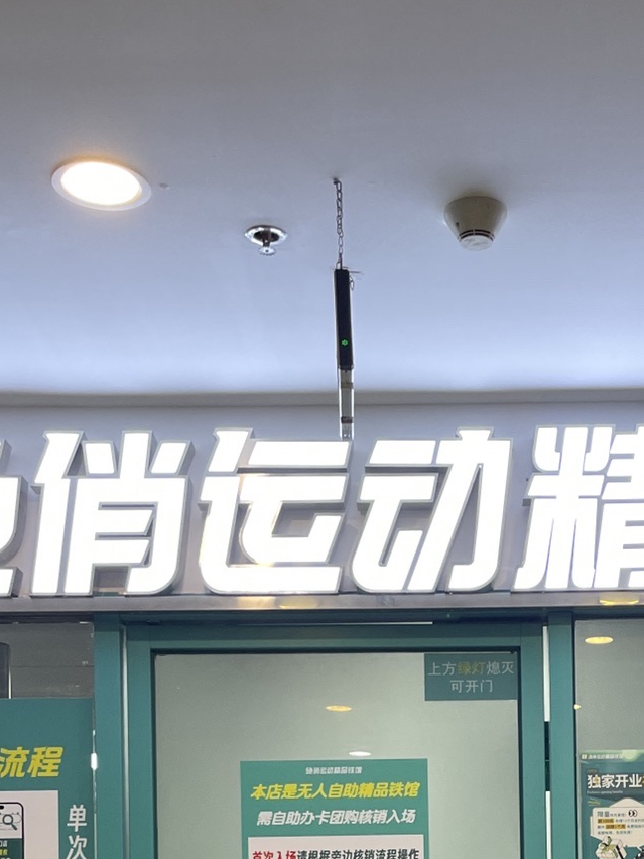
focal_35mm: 61
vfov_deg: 29.0
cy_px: 913
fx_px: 1513
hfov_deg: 23.7
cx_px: 501
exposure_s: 1/100
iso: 125
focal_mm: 4.2
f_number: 1.6
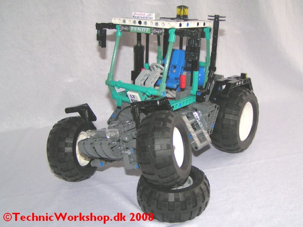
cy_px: 114
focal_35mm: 38
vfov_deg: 37.7
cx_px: 152
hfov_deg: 49.0
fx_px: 333
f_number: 2.8
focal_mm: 5.8
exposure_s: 1/40
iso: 200
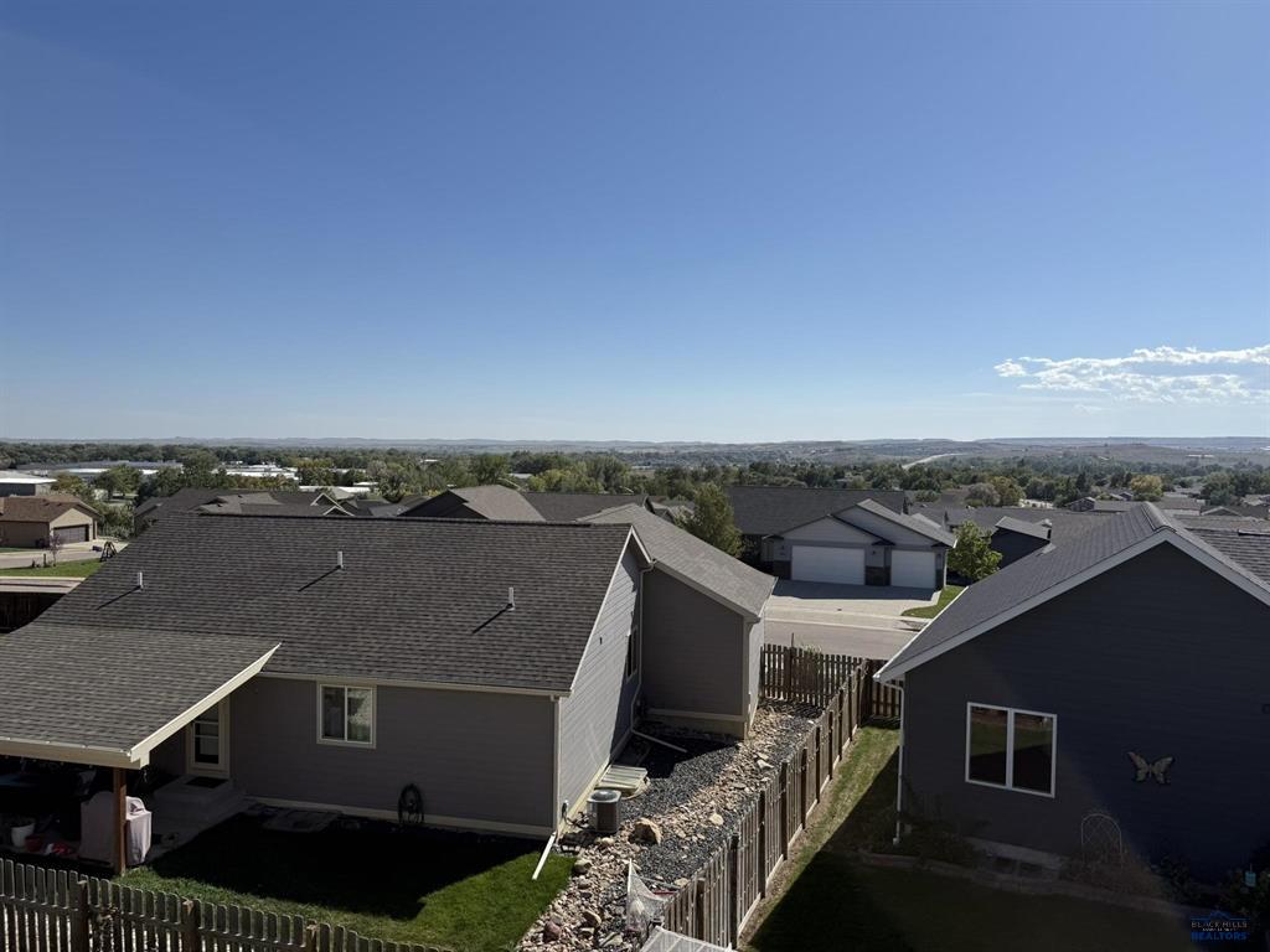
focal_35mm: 24
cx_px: 635
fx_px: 881
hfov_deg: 71.6
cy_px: 476
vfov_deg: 56.8
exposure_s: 1/9091
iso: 80
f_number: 1.78
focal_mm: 6.76
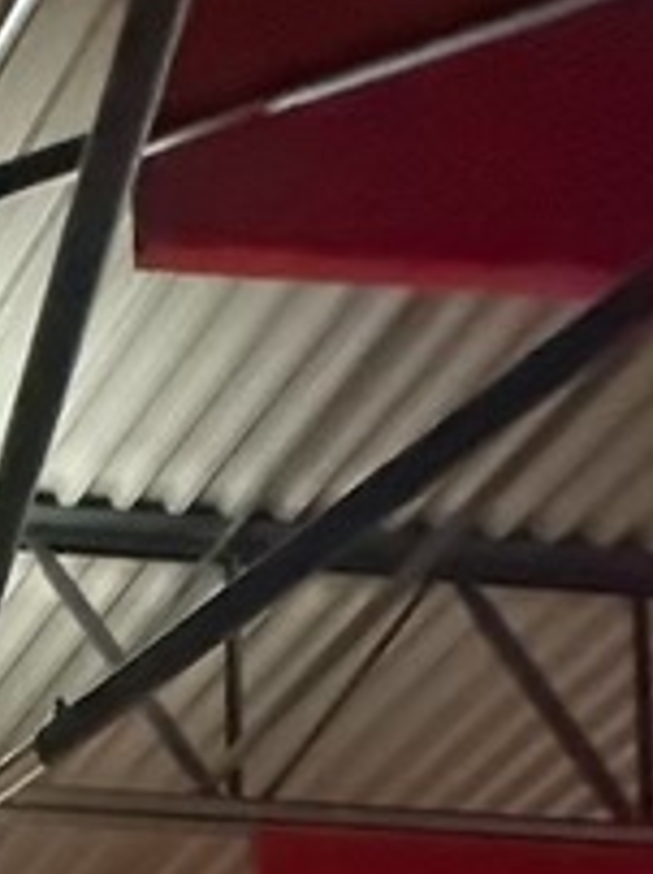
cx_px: -995
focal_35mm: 71
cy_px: 2159
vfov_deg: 14.7
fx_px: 1790
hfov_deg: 13.6
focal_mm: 2.22
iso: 640
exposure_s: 1/60
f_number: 2.2
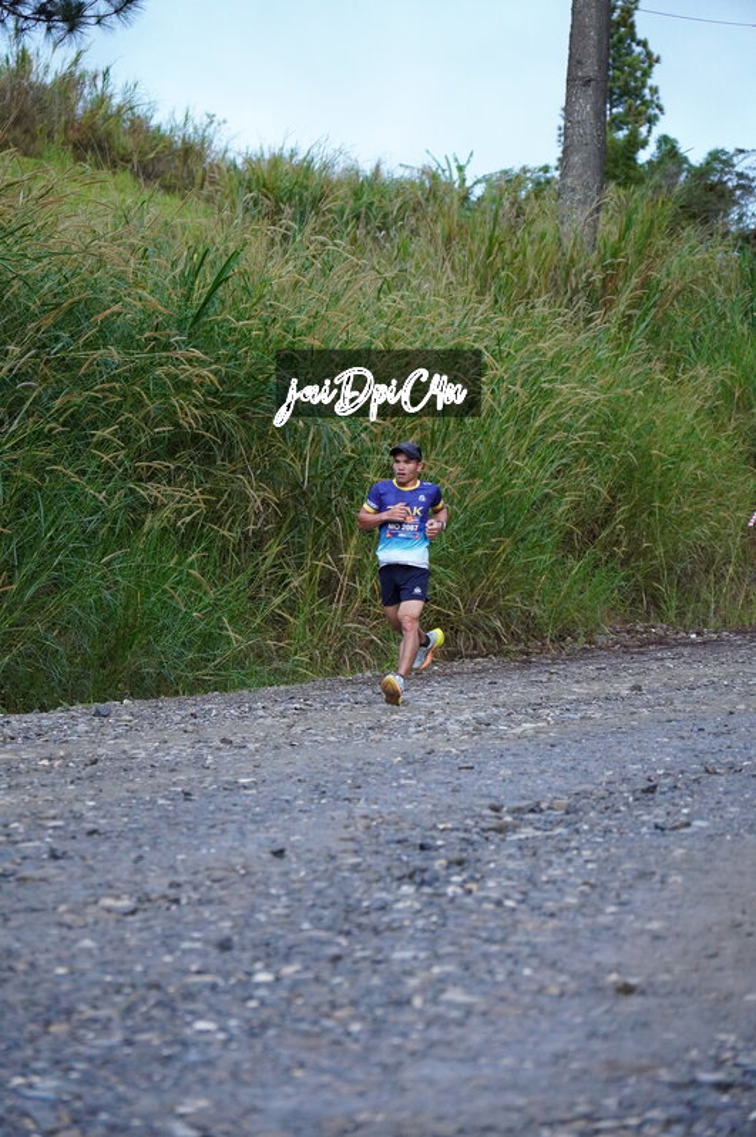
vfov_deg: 19.5
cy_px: 568
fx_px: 3314
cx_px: 378
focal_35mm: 105
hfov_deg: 13.0
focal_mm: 70
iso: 2500
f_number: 2.8
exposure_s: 1/500
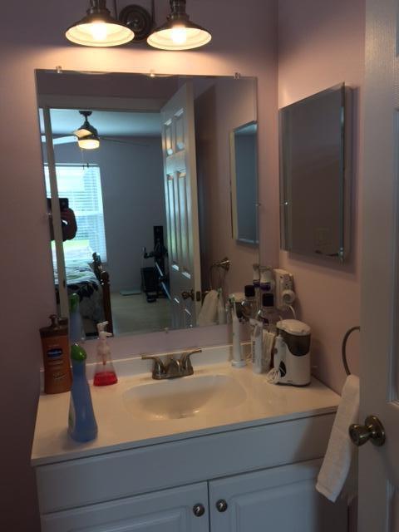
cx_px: 200
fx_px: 446
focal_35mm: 29
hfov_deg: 48.2
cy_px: 266
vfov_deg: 61.7
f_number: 2.2
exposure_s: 1/60
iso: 50
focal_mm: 4.15
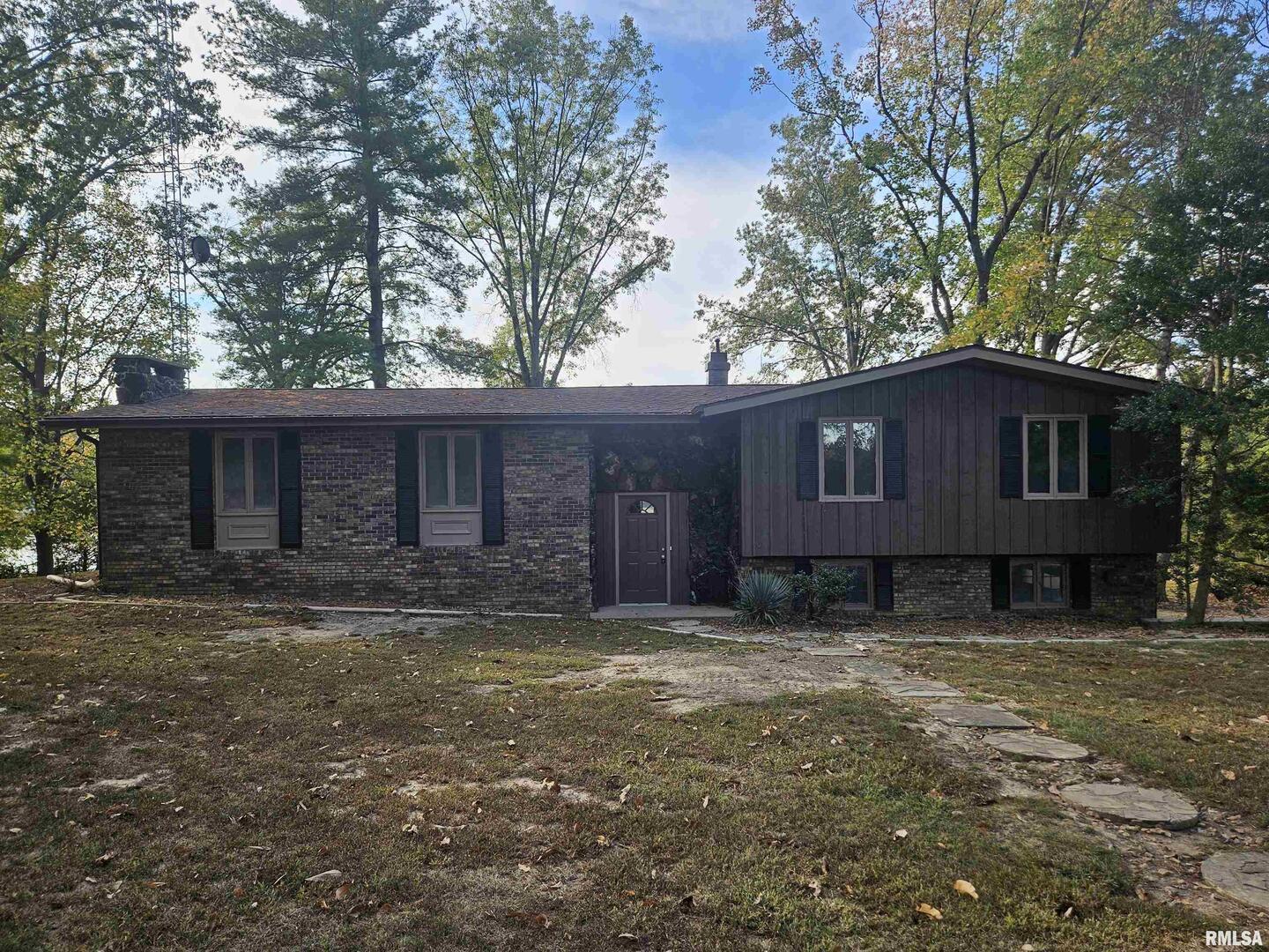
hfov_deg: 73.9
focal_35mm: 23
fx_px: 843
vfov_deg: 58.9
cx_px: 634
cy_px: 476
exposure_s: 1/257
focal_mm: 5.4
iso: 25
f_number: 1.8
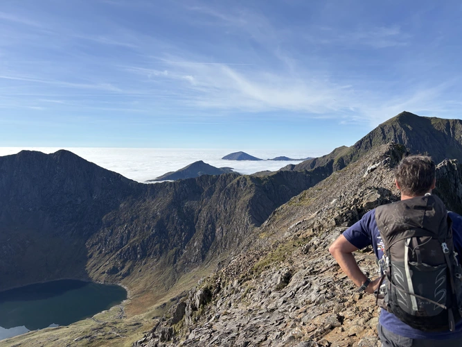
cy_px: 174
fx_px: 347
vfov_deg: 53.0
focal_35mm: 26
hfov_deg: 67.3
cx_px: 231
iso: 50
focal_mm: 5.96
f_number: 1.6
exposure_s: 1/6329
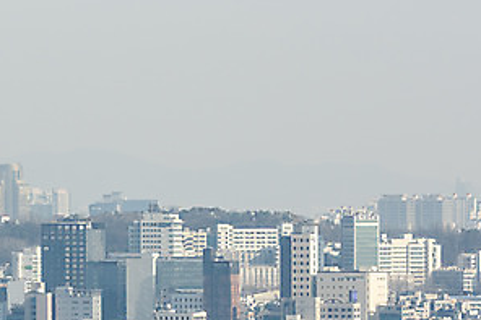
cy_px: 193
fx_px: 5141
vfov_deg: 3.6
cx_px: 15
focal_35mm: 385
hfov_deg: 5.3
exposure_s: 1/640
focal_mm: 190
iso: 500
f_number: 13
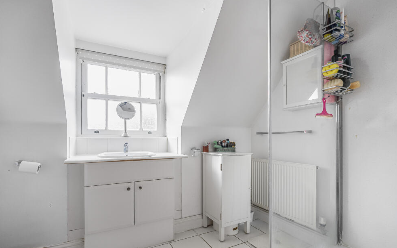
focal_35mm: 17
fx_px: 184
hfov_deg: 94.3
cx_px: 191
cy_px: 136
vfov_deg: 67.8
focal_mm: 16
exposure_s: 1/60
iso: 250
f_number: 4
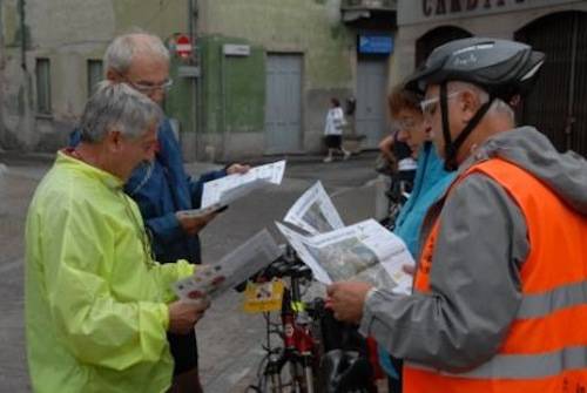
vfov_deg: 19.0
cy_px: 196
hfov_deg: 28.0
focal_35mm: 72
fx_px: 1176
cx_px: 294
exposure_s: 1/250
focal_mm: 48
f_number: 7.1
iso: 400
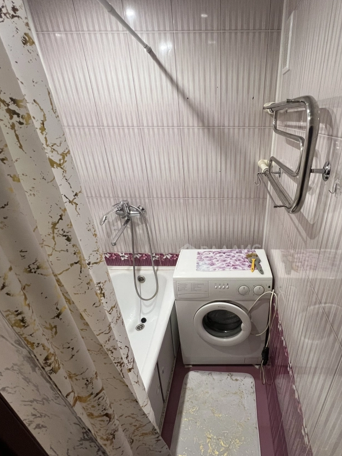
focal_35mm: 17
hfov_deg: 73.0
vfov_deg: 90.8
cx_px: 220
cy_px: 250
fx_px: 224
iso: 200
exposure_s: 1/50
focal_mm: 1.57
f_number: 1.8
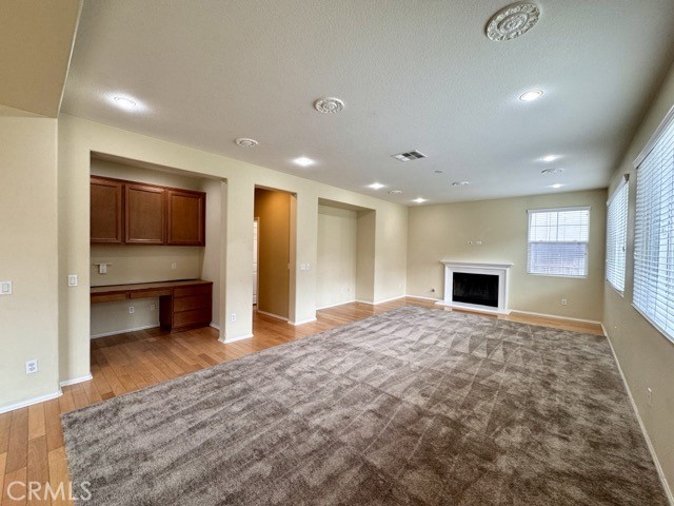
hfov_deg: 102.1
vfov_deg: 85.7
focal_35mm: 14
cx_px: 337
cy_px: 253
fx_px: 273
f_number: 2.2
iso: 160
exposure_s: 1/120
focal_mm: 2.22
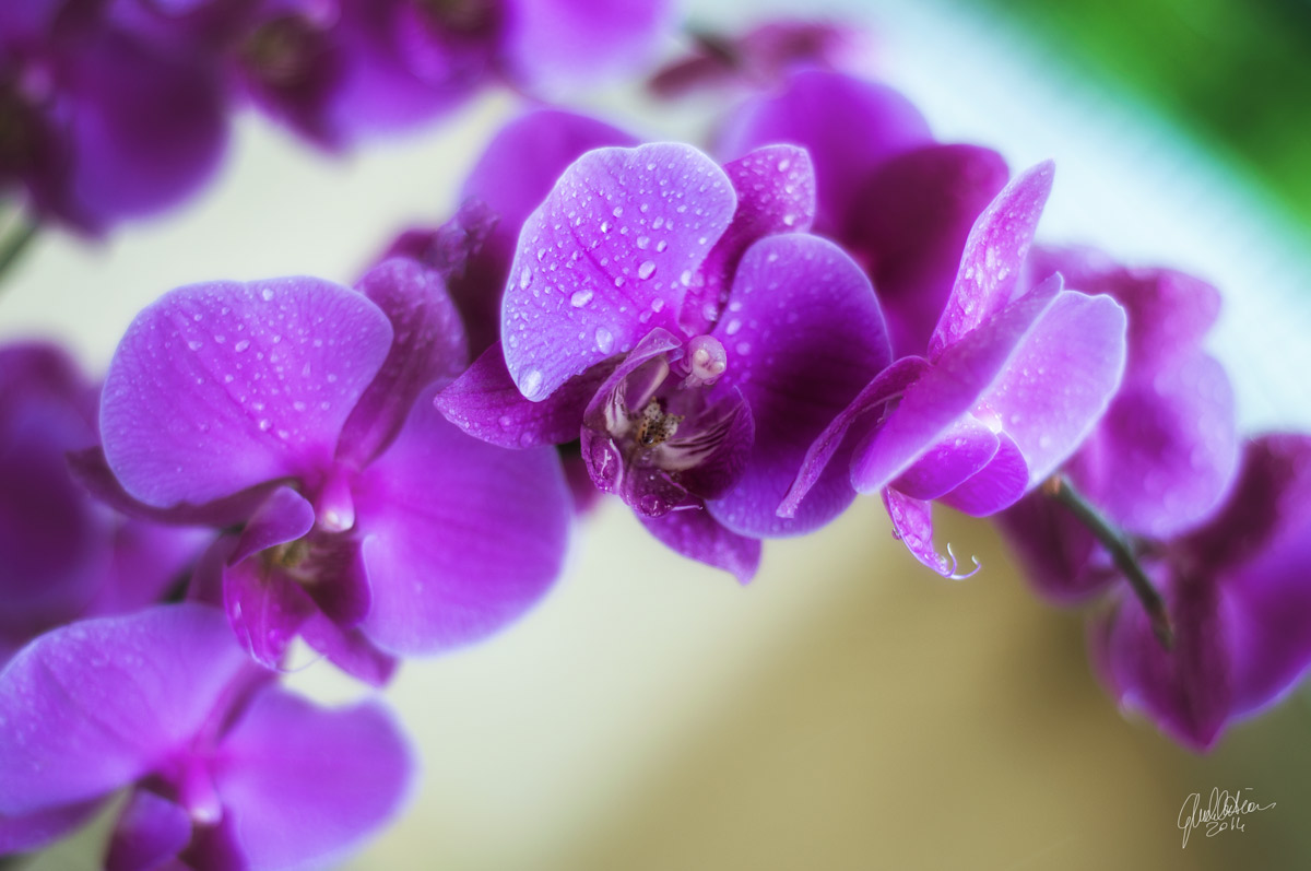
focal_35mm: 75
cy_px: 436
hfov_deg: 27.0
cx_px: 656
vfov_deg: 18.1
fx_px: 2728
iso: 200
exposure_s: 1/100
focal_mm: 50
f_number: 2
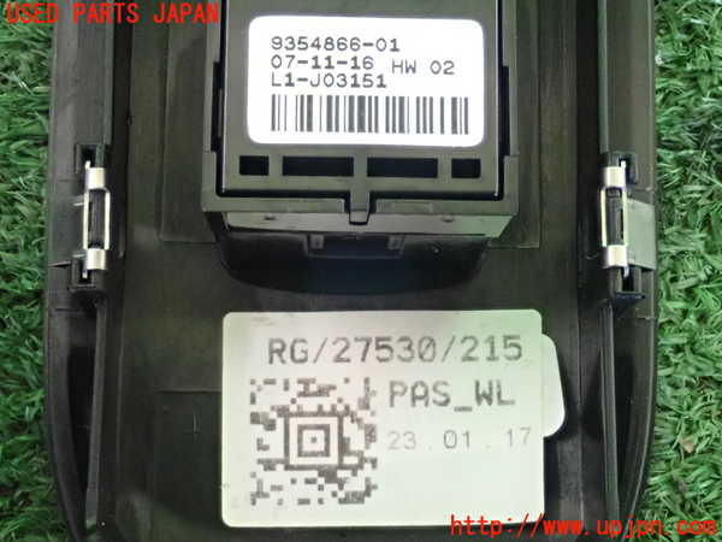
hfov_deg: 29.8
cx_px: 361
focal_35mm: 65
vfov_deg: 22.6
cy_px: 271
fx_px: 1356
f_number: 5
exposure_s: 1/60
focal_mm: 11.78
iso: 2500
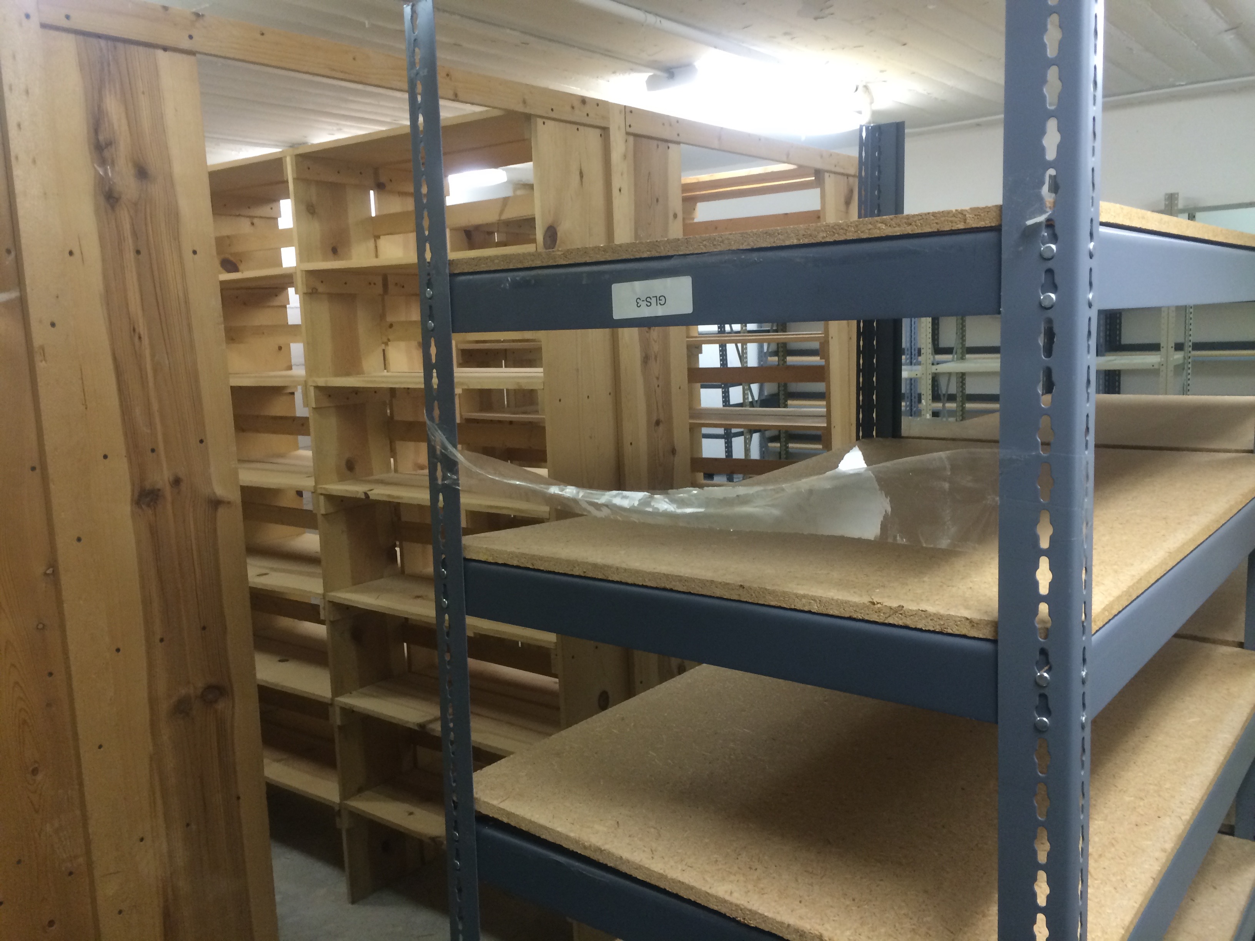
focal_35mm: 29
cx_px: 628
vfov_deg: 48.2
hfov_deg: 61.7
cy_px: 470
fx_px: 1051
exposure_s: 1/30
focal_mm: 4.15
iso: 160
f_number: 2.2
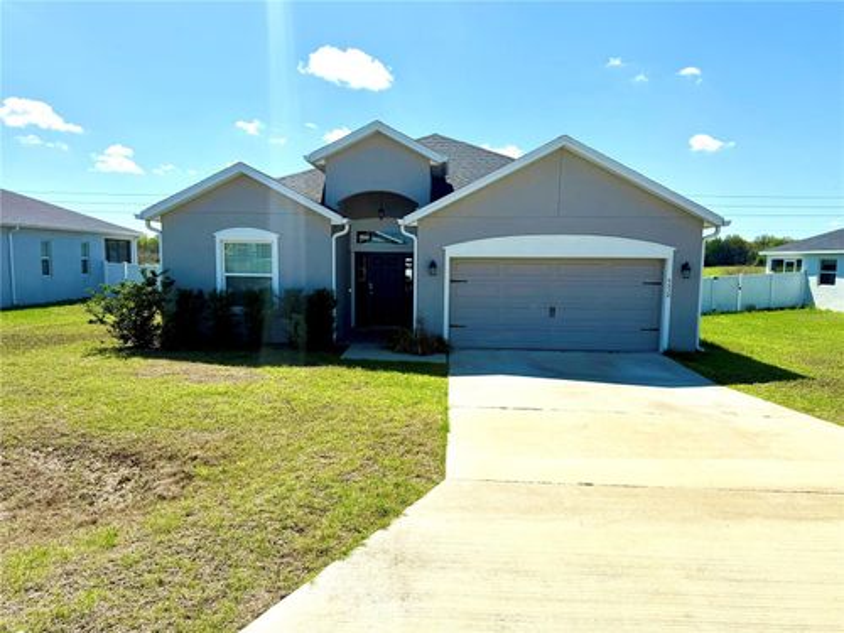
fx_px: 585
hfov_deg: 71.6
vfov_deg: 56.8
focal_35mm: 24
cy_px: 316
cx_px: 422
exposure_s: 1/7353
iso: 80
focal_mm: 6.76
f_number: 1.78
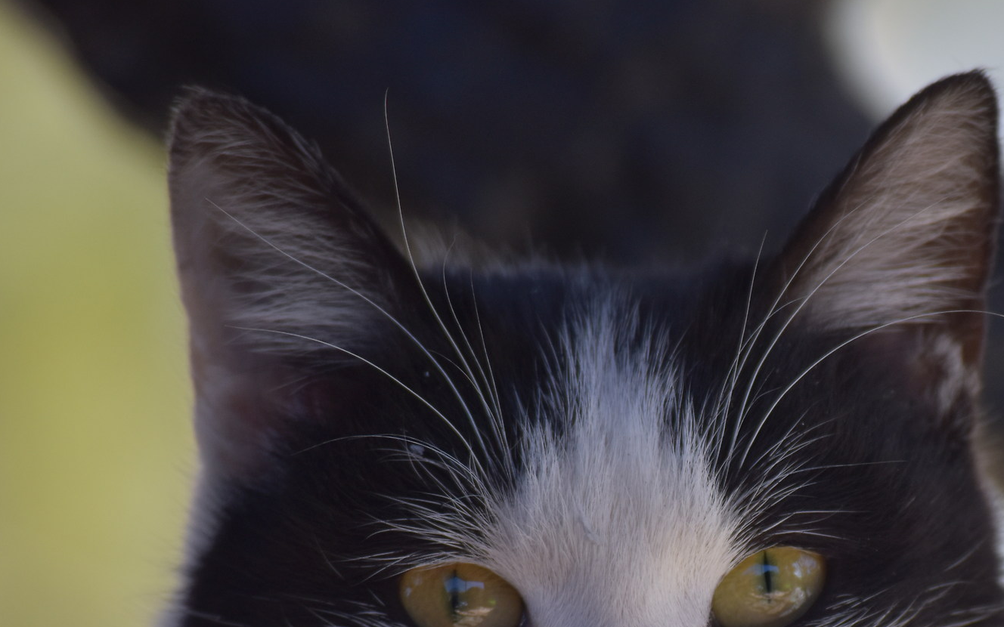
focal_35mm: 456
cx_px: 740
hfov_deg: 4.6
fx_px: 12475
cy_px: 595
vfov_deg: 2.9
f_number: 5.3
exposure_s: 1/500
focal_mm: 165
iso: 200
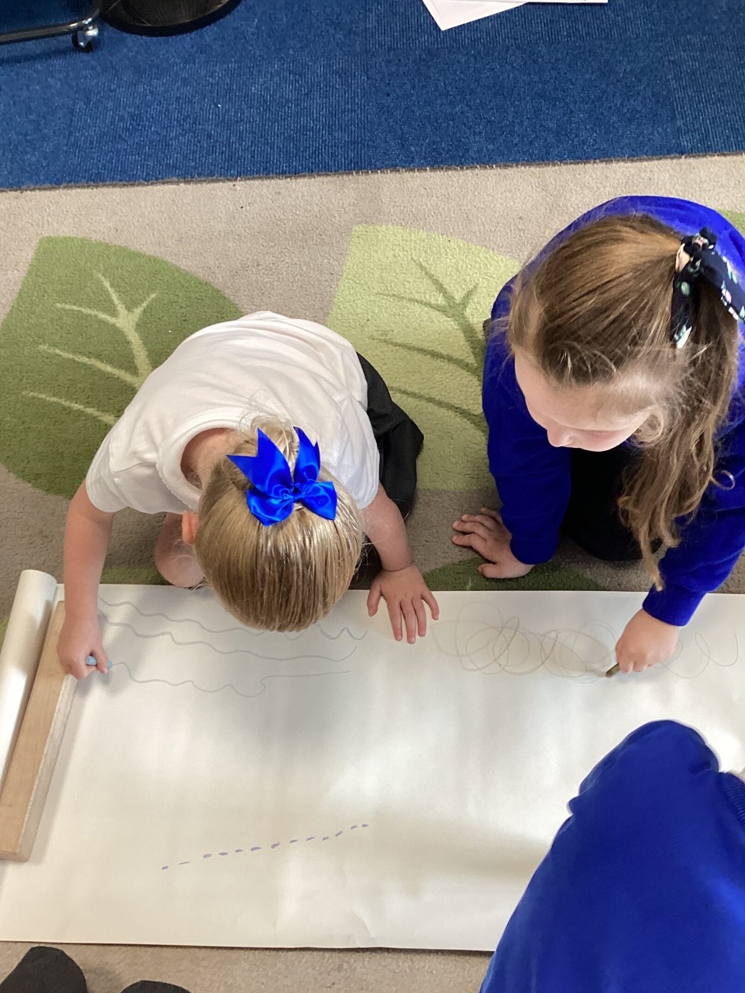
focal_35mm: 37
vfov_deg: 49.9
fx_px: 1062
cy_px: 581
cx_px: 392
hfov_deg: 38.7
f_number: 2.4
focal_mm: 3.3
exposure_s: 1/50
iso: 80
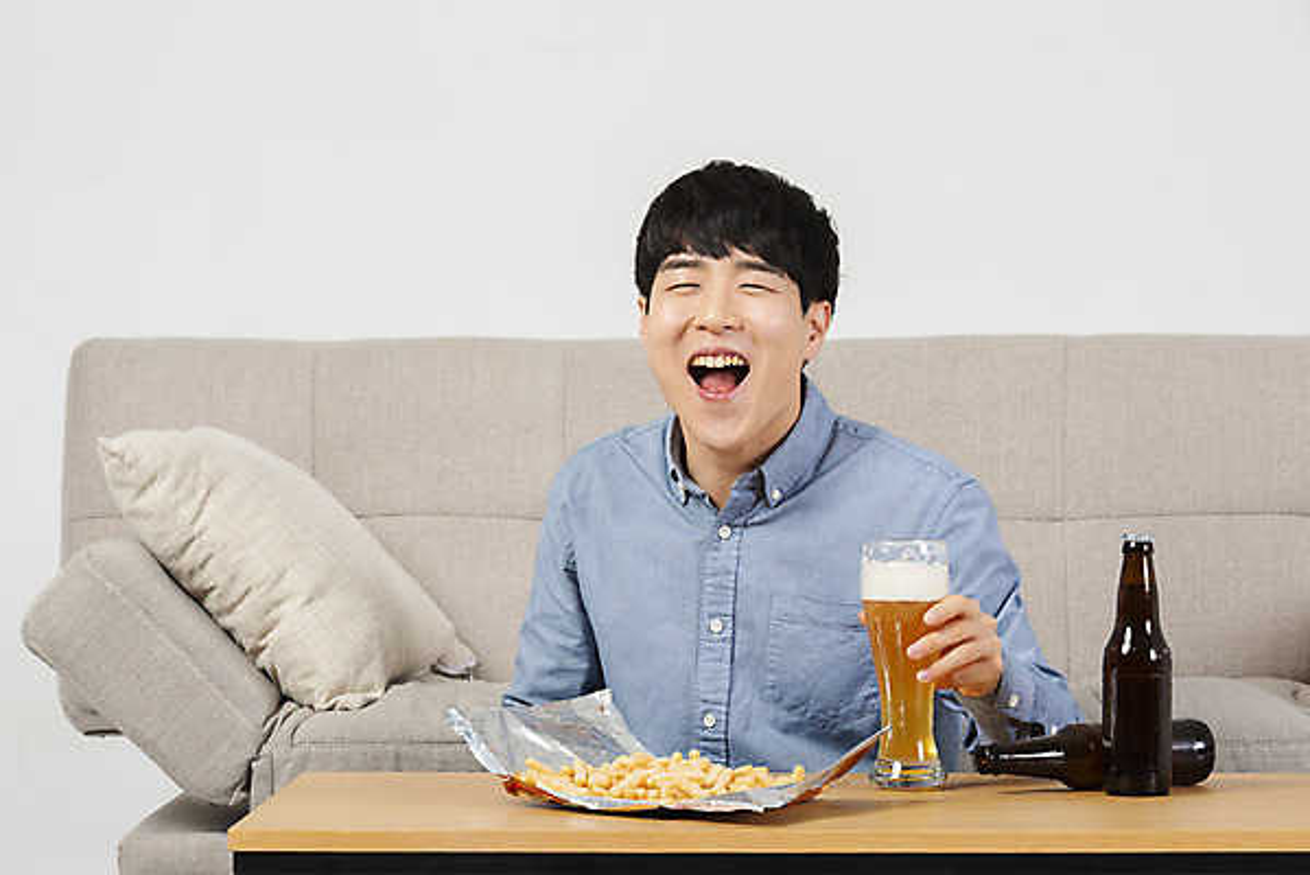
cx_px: 655
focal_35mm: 112
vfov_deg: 12.2
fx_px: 4077
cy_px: 438
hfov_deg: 18.3
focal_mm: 112
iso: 100
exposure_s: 1/125
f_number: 11
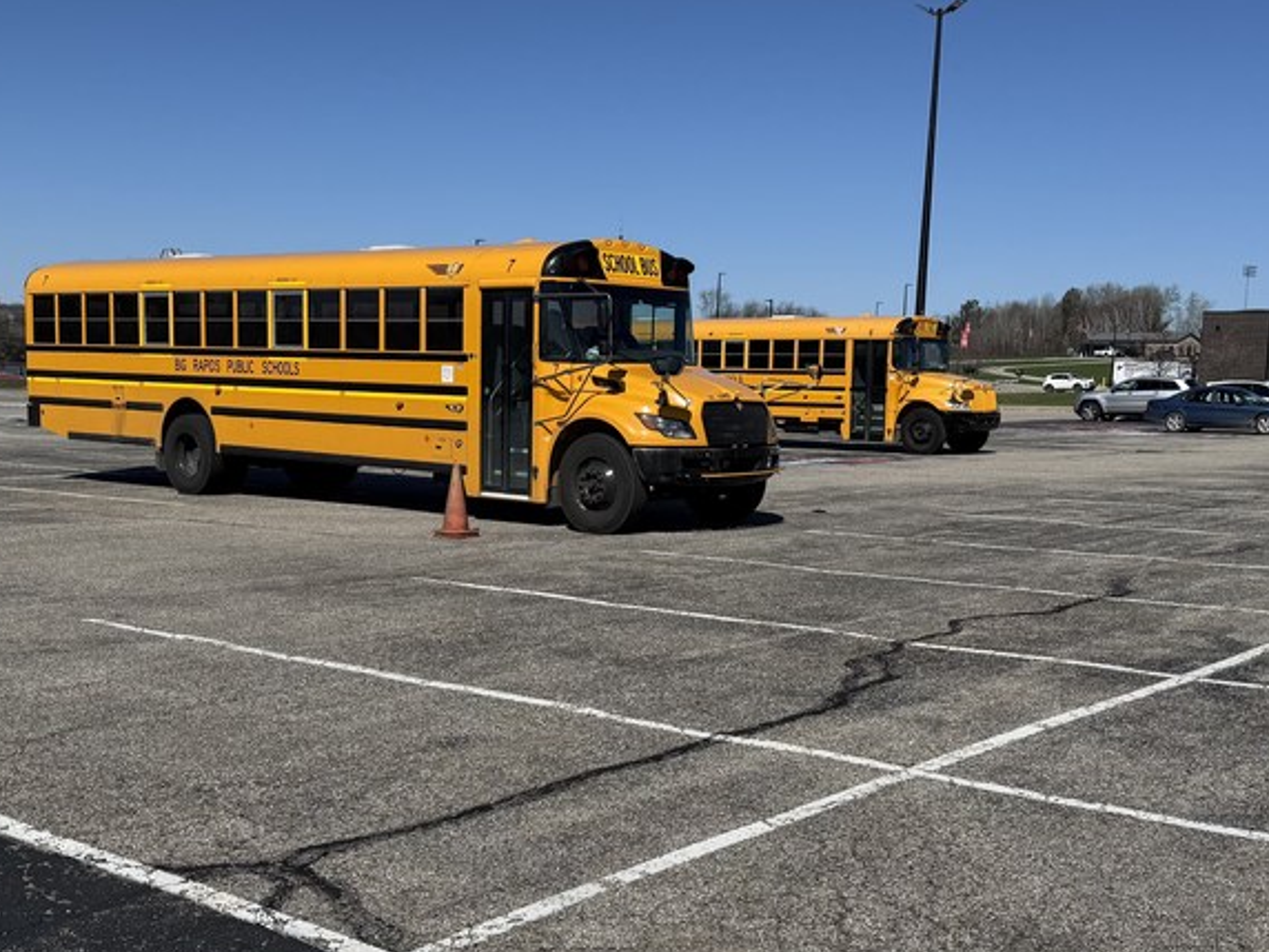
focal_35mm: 43
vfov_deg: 33.5
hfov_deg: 43.8
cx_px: 606
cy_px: 557
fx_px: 1576
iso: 80
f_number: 1.78
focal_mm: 6.76
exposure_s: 1/9091
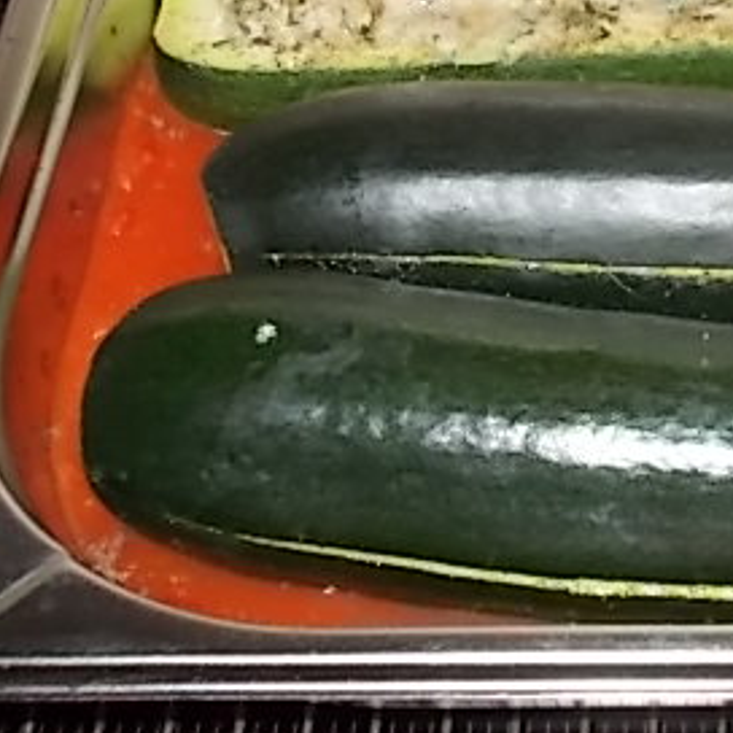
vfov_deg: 21.2
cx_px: 730
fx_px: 1941
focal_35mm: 81
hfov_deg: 20.7
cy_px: 167
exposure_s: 1/30
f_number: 3.9
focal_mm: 6.9
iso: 200
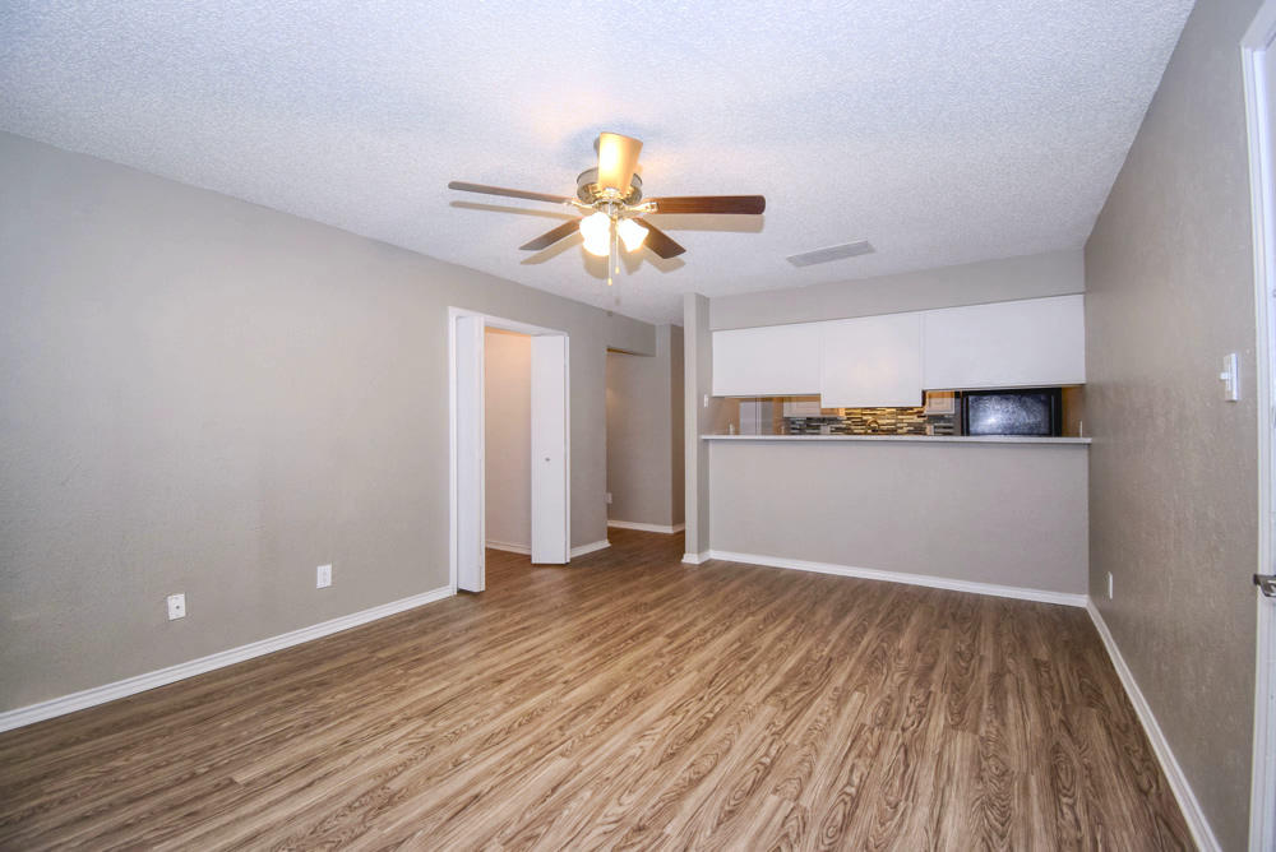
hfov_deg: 100.4
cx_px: 638
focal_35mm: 15
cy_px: 426
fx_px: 532
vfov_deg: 77.4
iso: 800
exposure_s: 1/100
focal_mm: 10
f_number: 5
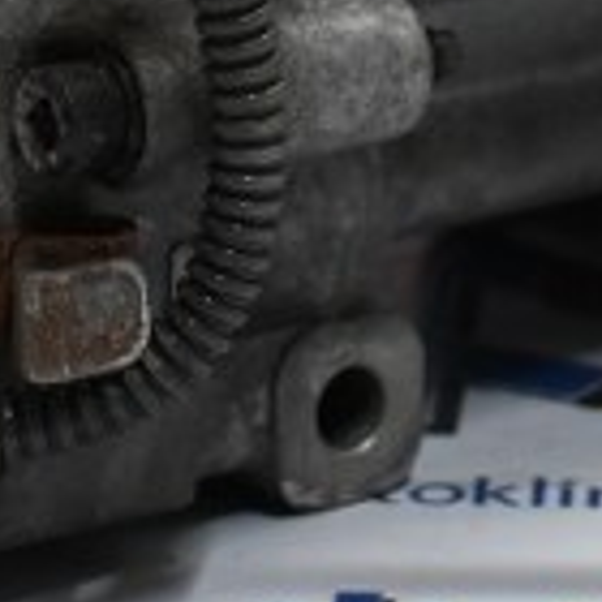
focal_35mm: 182
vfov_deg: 9.2
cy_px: -436
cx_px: 469
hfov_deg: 9.6
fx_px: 3589
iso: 1400
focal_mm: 25
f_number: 4.2
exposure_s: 1/125
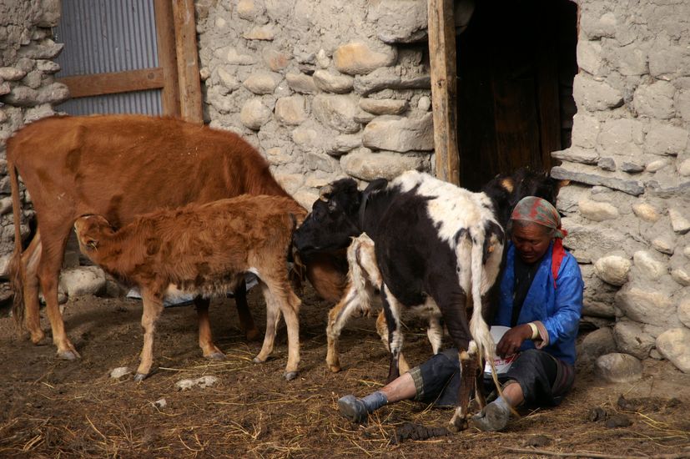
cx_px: 345
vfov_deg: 6.1
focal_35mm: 225
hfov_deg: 9.2
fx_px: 4309
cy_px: 230
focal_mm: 150
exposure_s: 1/300
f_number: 6.3
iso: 100
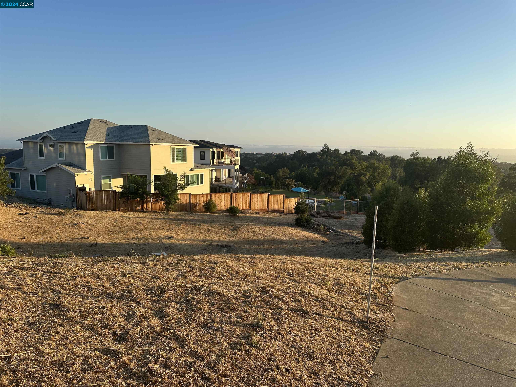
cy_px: 194
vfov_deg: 56.8
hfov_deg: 71.6
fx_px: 358
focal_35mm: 24
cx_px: 258
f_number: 1.78
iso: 80
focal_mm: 6.86
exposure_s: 1/1845
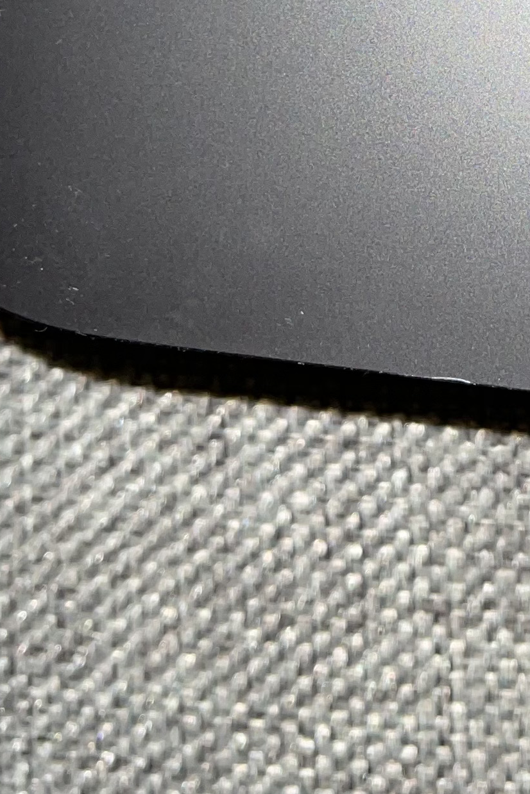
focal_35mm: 88
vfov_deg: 21.8
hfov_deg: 15.2
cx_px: 550
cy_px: -87
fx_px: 1943
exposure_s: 1/4
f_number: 1.6
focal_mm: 5.1
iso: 32
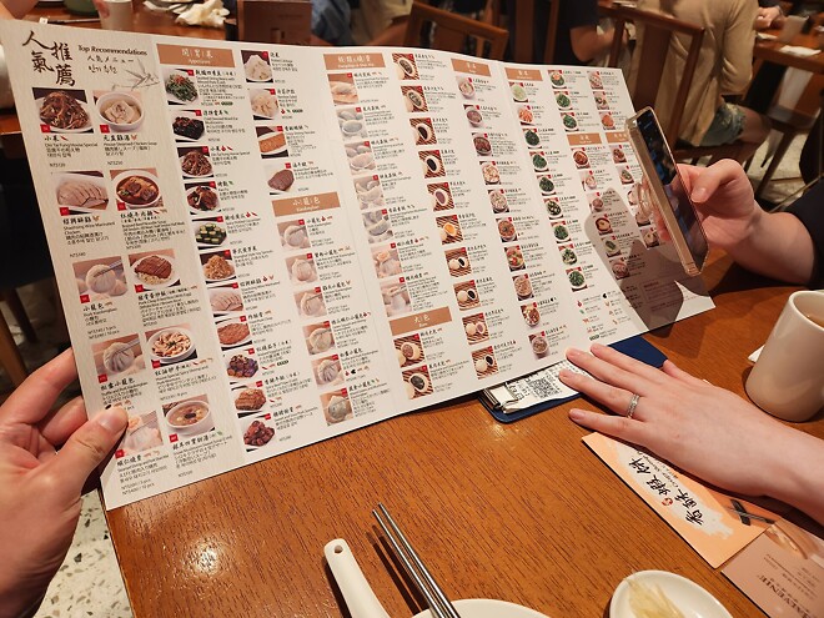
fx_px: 547
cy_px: 309
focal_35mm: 23
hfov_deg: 73.9
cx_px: 412
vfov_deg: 58.9
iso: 125
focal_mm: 5.4
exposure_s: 1/120
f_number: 1.8
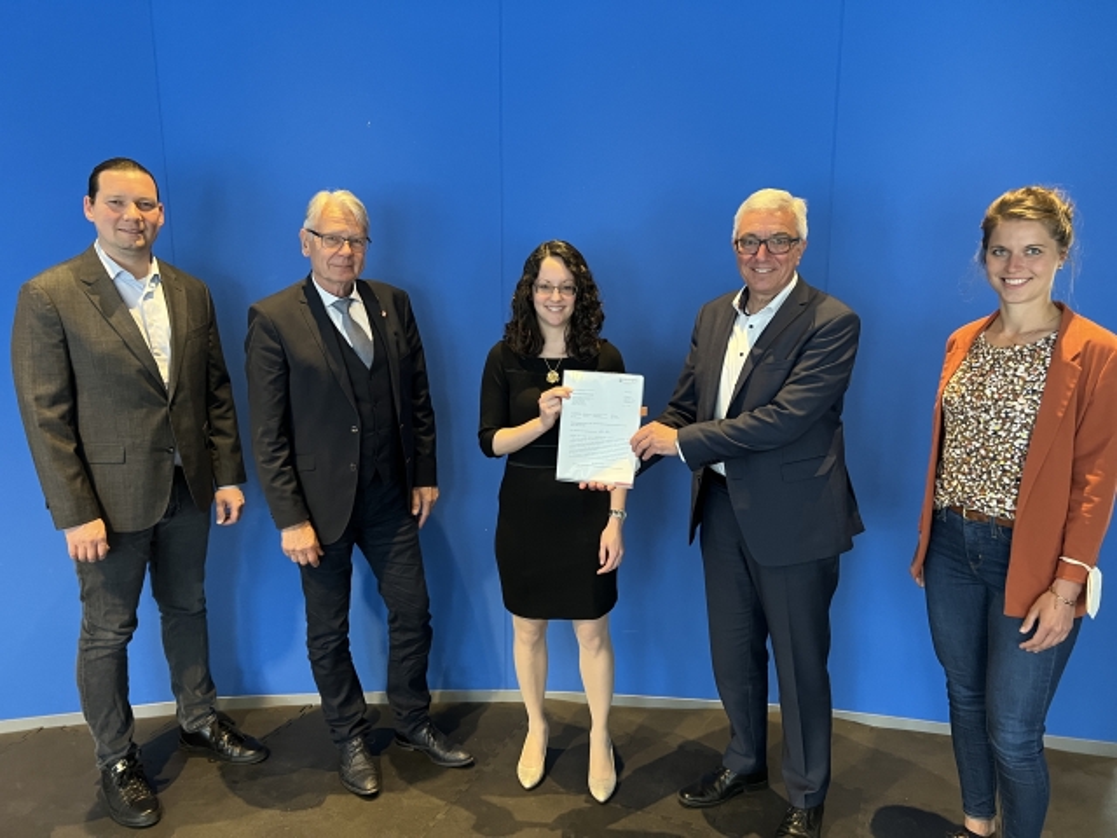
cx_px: 558
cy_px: 419
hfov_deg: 67.3
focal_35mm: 26
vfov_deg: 53.1
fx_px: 839
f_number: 1.5
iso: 400
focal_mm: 5.7
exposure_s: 1/50
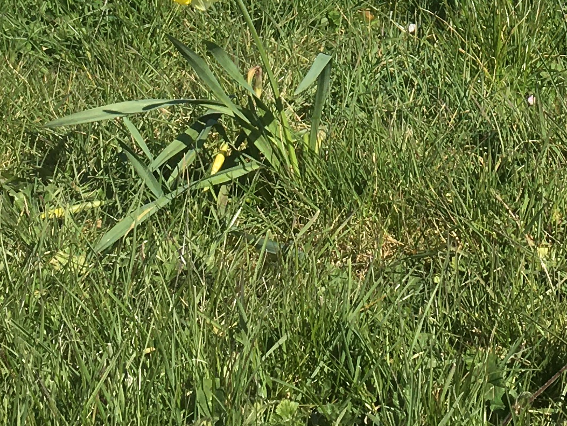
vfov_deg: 12.4
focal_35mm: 111
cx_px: 421
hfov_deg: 17.6
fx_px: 1818
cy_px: -308
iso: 25
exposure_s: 1/1508
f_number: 2.2
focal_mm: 4.15
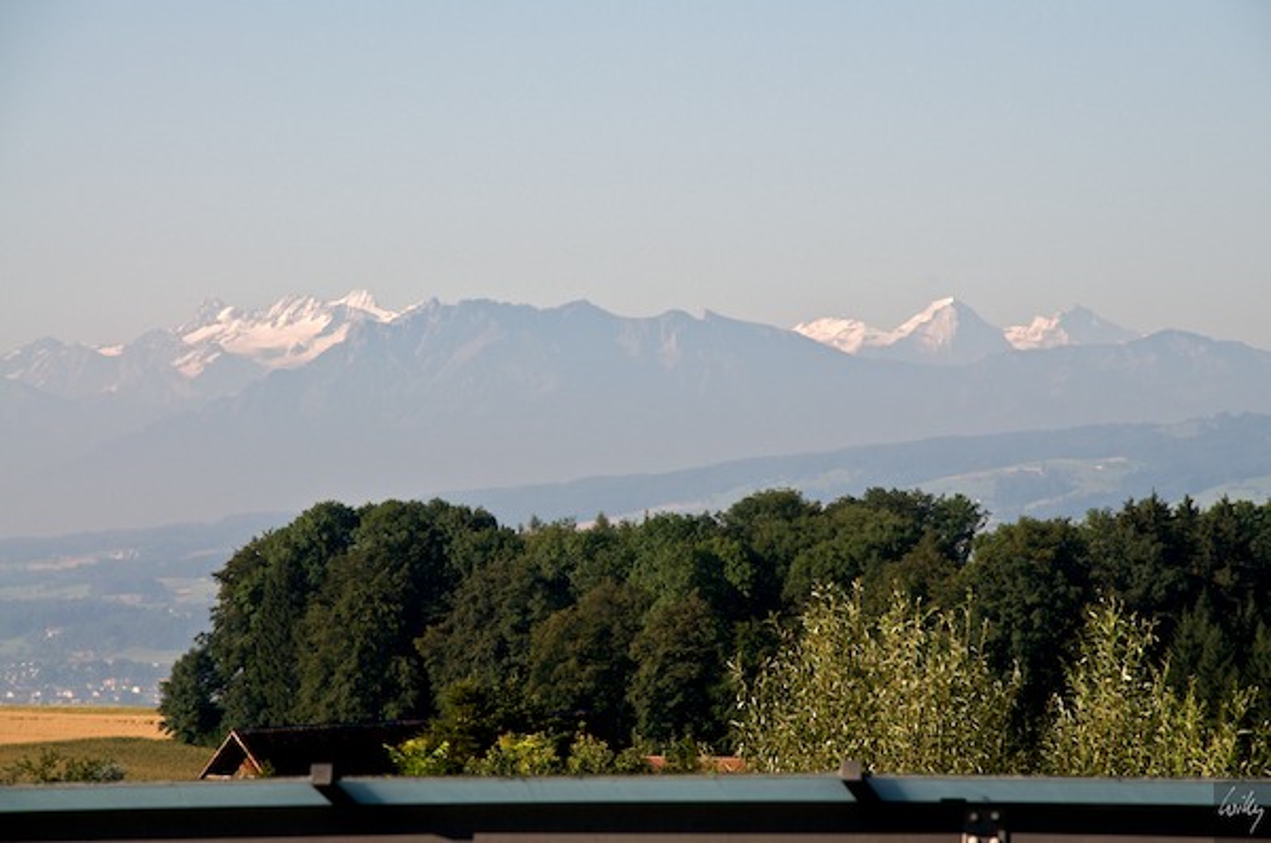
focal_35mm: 202
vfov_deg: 6.8
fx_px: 7138
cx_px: 636
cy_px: 422
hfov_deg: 10.2
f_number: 11
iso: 320
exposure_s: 1/500
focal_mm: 135
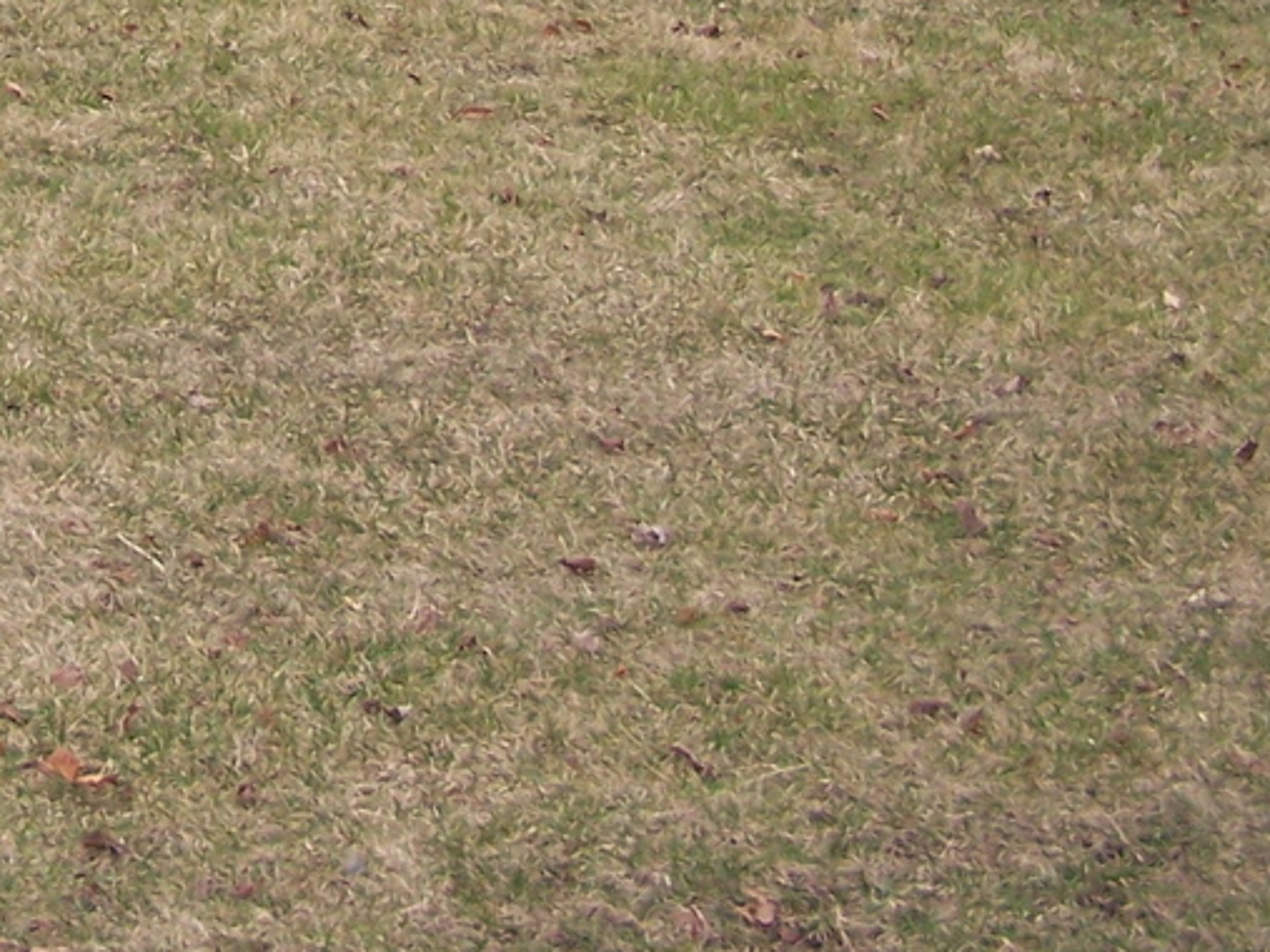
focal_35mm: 108
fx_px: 3961
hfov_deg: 17.7
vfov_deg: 13.1
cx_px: -43
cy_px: -388
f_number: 2.8
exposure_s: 1/100
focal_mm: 6.3
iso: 140
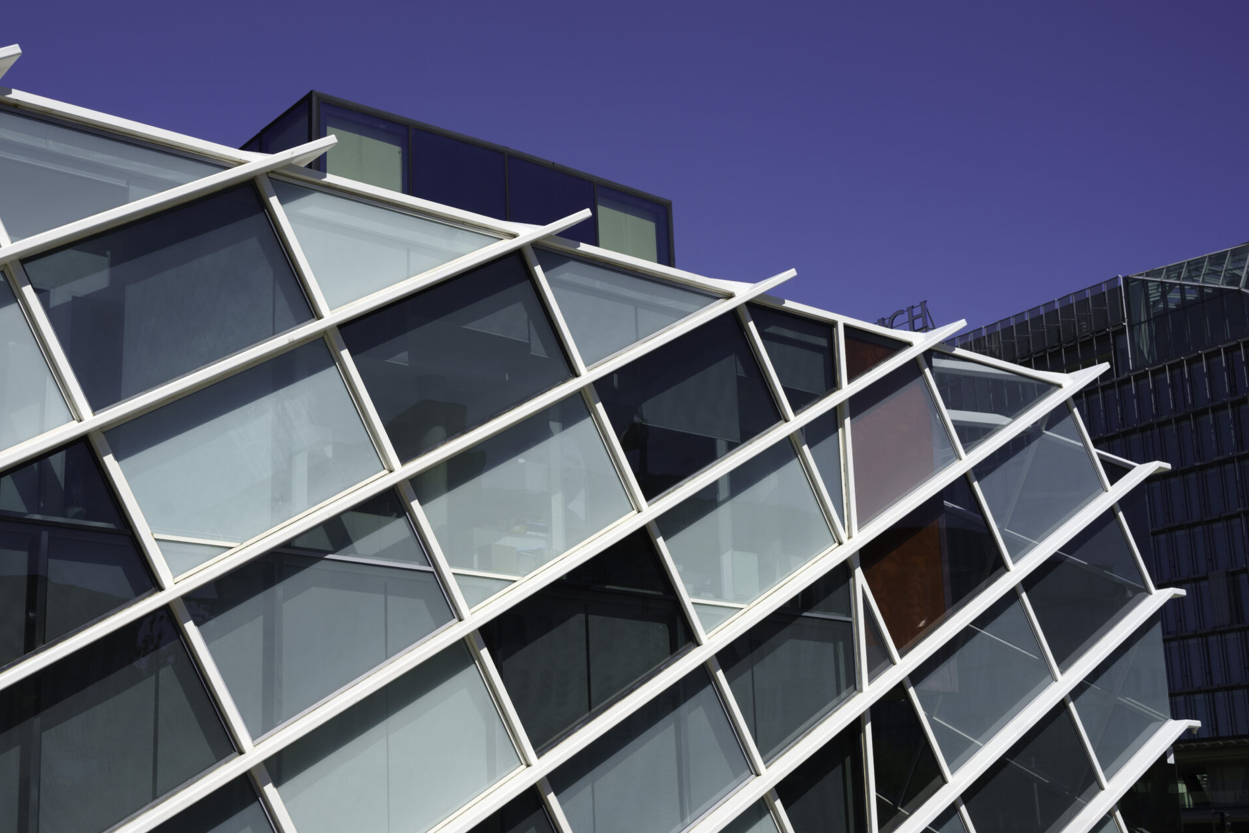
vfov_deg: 28.5
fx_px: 1629
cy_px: 537
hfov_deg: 41.4
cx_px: 414
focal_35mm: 47
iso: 100
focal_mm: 34.7
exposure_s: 1/400
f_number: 9
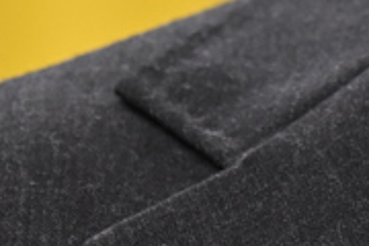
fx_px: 15517
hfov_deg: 1.4
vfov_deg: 0.9
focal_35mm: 1514
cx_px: 182
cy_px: -537
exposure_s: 1/200
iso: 1000
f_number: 4
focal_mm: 200
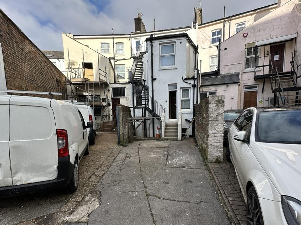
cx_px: 155
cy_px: 127
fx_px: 148
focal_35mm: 17
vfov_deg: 74.4
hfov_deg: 91.0
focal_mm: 2.22
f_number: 2.2
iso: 40
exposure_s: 1/619
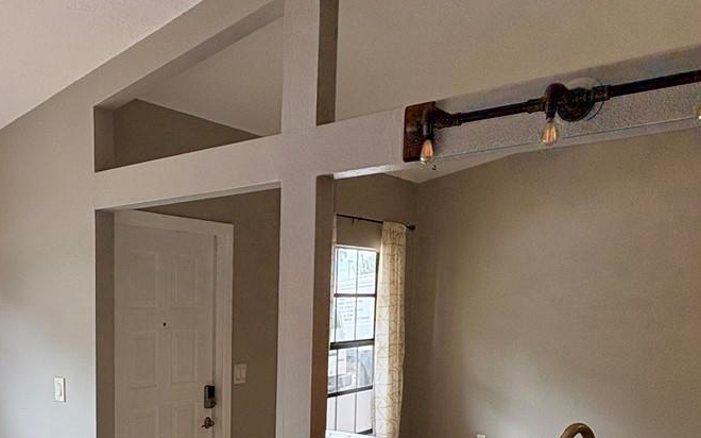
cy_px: 391
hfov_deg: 51.4
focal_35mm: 36
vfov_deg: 33.5
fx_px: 688
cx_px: 164
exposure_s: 1/120
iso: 100
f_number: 2.2
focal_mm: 2.22
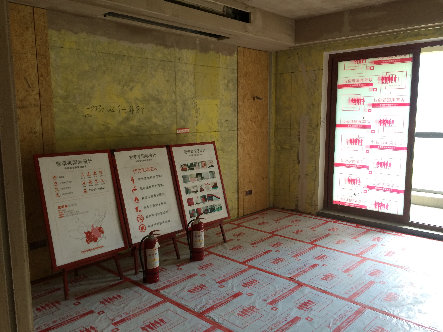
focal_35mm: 29
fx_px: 371
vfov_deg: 48.2
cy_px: 166
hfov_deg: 61.7
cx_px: 222
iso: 64
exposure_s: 1/30
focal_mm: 4.15
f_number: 2.2
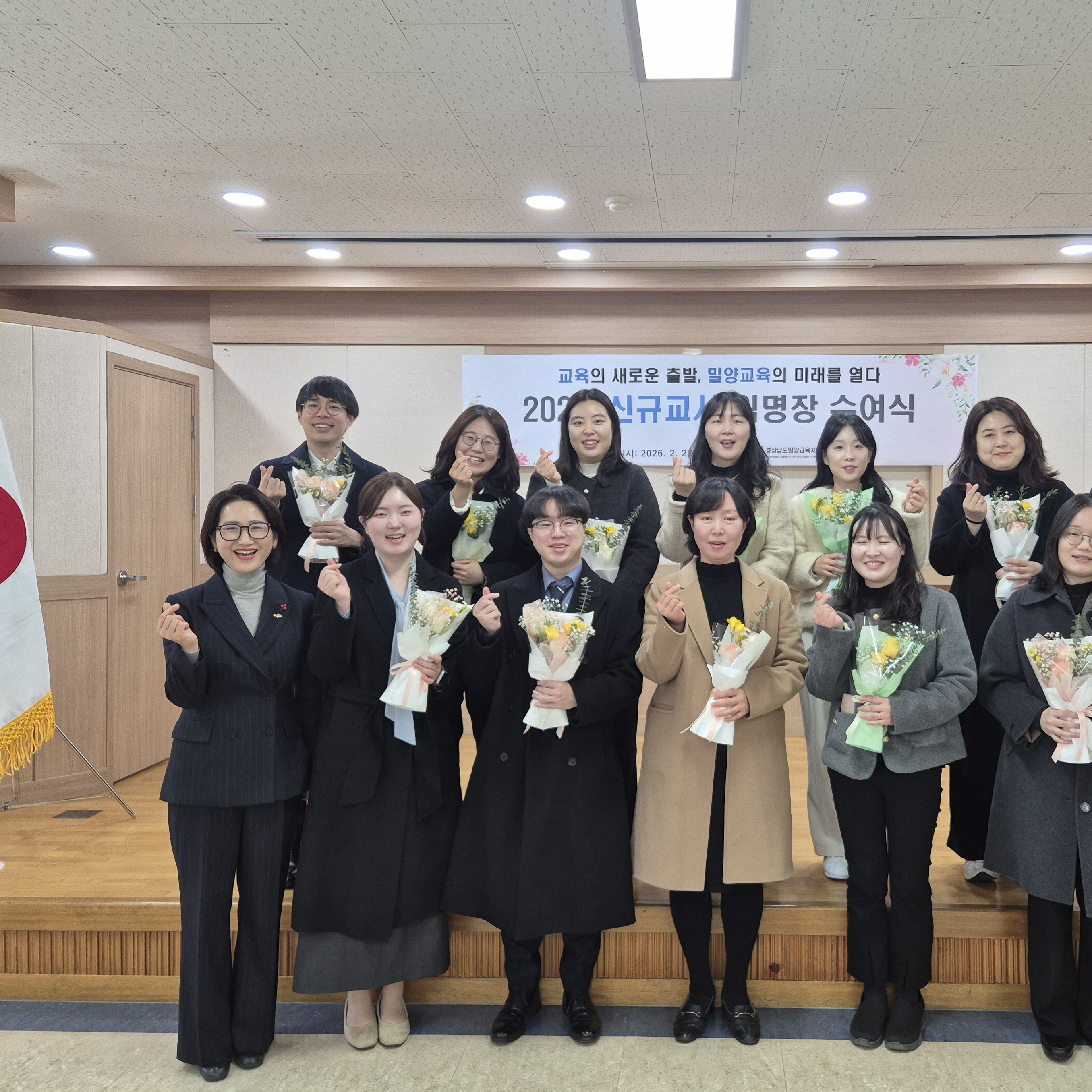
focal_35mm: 30
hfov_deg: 53.4
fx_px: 1071
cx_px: 691
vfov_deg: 54.0
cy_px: 518
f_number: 1.8
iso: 125
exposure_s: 1/120
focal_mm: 5.4
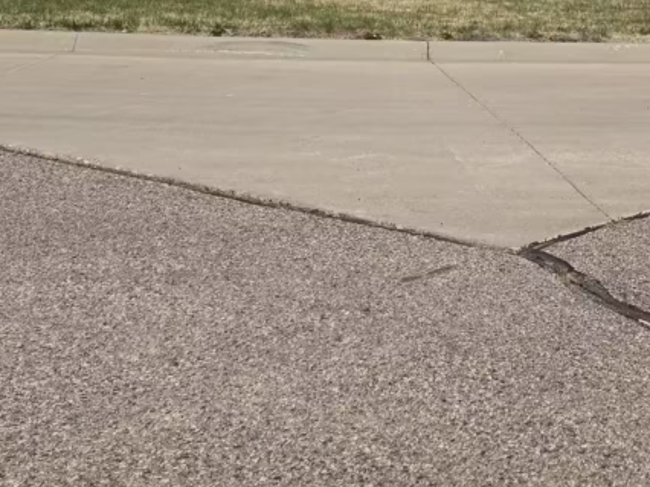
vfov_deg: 15.6
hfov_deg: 23.2
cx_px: 531
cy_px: -353
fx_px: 1558
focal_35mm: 83
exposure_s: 1/1384
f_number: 1.7
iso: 12
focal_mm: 6.3
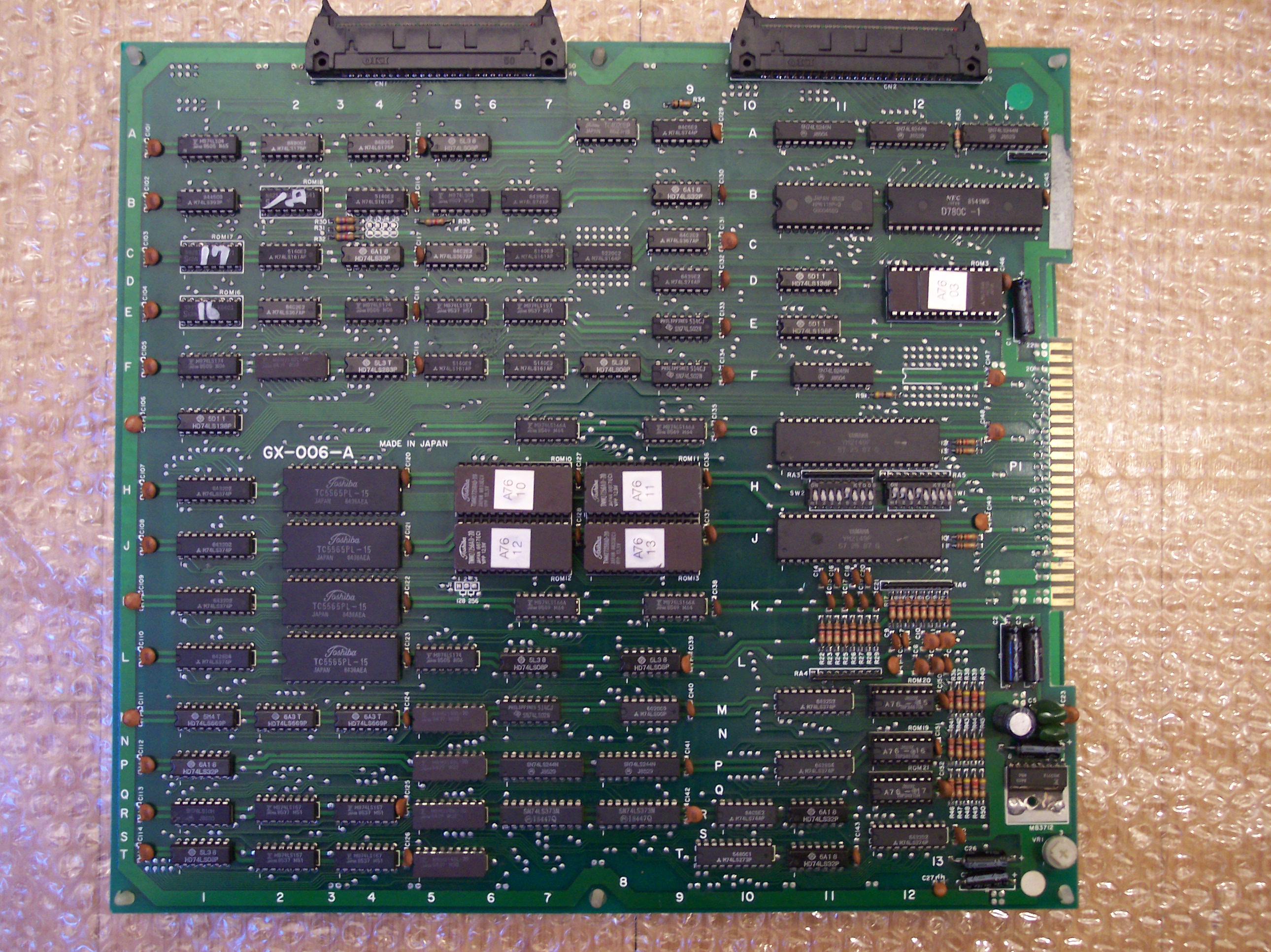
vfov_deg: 37.7
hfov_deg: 49.0
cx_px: 636
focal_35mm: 38
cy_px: 476
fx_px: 1394
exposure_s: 1/8
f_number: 2.8
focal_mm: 8
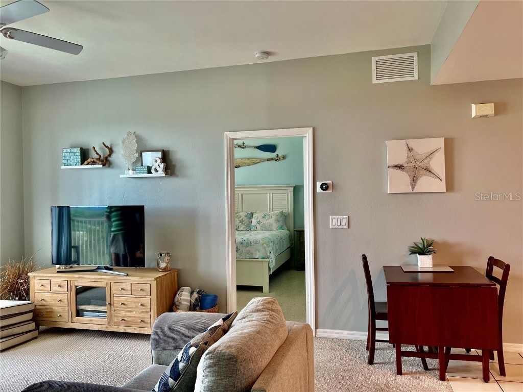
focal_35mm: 26
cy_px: 196
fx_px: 393
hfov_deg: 67.3
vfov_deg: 53.1
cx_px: 262
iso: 125
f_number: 1.5
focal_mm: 5.7
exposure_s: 1/120
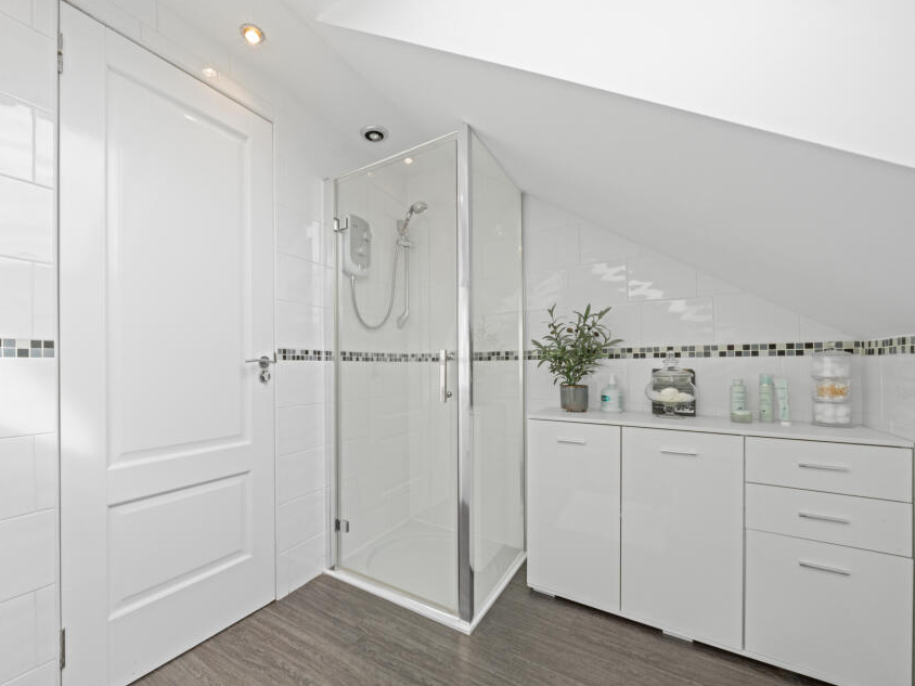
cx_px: 401
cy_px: 364
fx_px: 370
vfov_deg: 85.6
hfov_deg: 101.5
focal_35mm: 14
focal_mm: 12
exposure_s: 1/6
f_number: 22
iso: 800
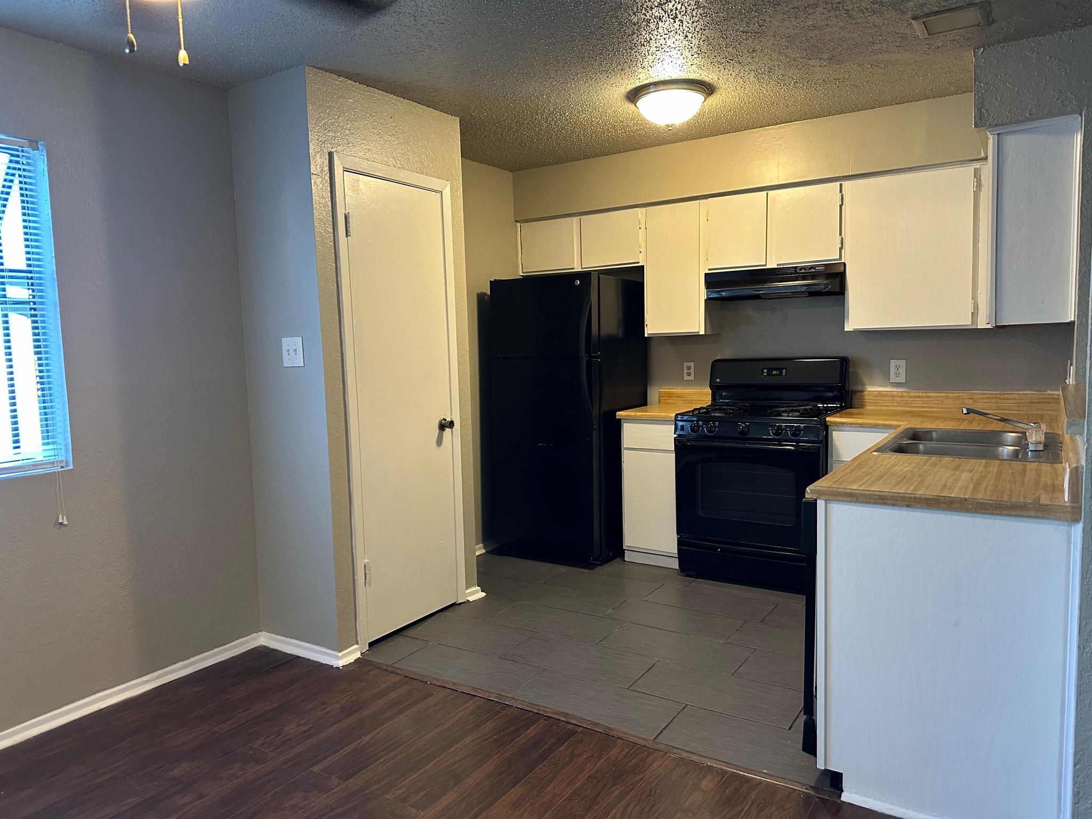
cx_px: 546
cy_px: 410
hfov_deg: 71.6
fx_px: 757
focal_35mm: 24
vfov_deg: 56.8
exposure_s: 1/60
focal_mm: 6.86
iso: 320
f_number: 1.78
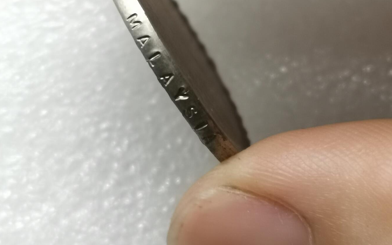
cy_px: 60
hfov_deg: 20.0
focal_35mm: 104
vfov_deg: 12.5
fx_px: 1111
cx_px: 195
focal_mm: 5.56
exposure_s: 1/100
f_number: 1.6
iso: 125
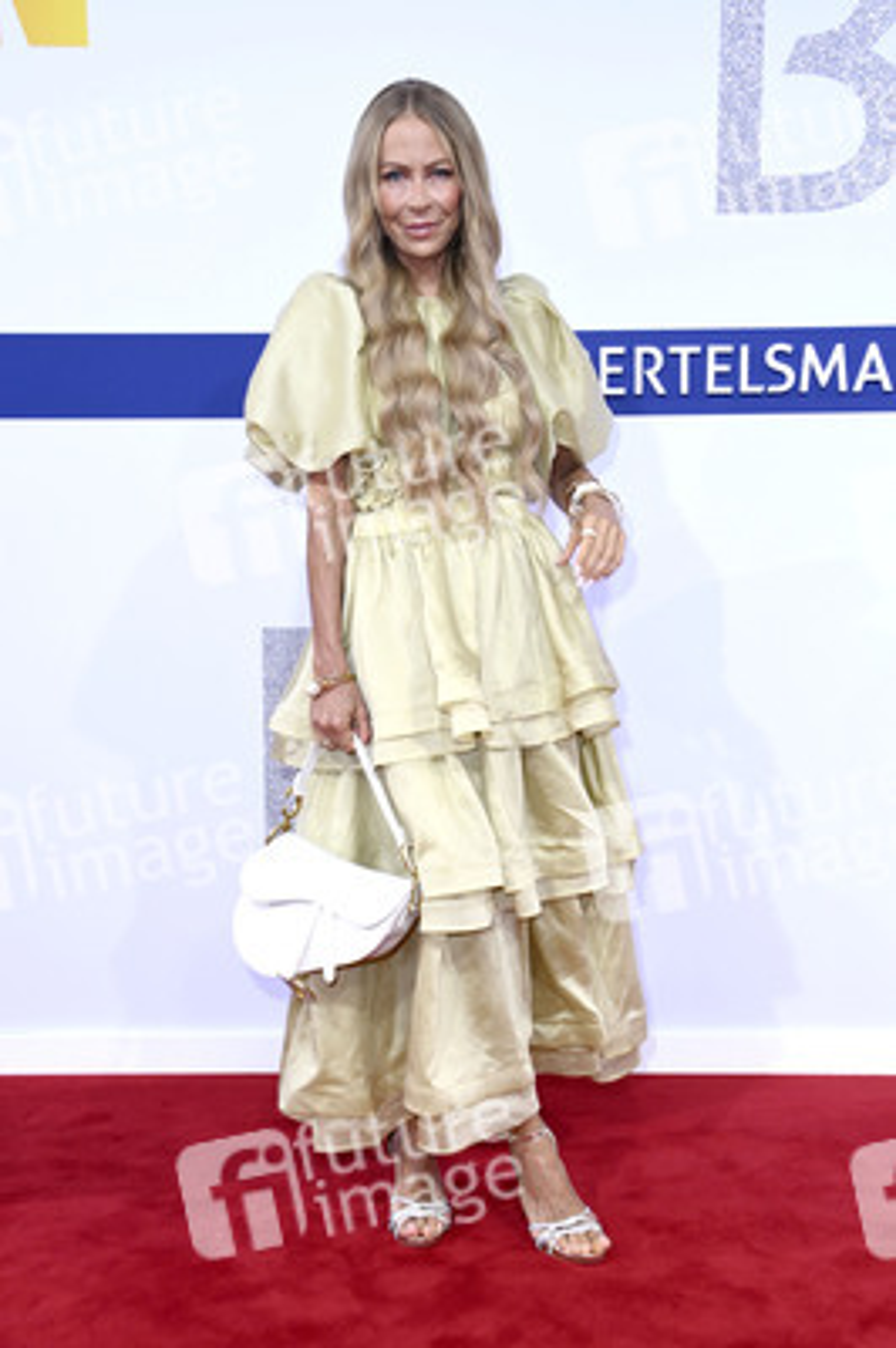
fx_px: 1571
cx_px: 448
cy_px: 674
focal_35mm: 42
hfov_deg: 31.8
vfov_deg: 46.4
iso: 800
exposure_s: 1/200
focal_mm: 42
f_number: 5.6
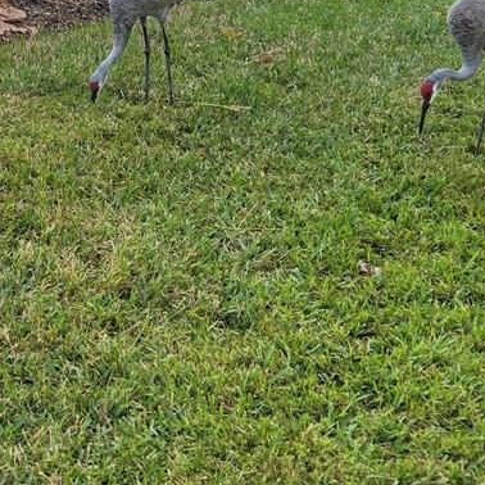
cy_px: 45
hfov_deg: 19.8
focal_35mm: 86
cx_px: 62
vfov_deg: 19.8
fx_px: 1363
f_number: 1.8
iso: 25
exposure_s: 1/1139
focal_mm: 5.4
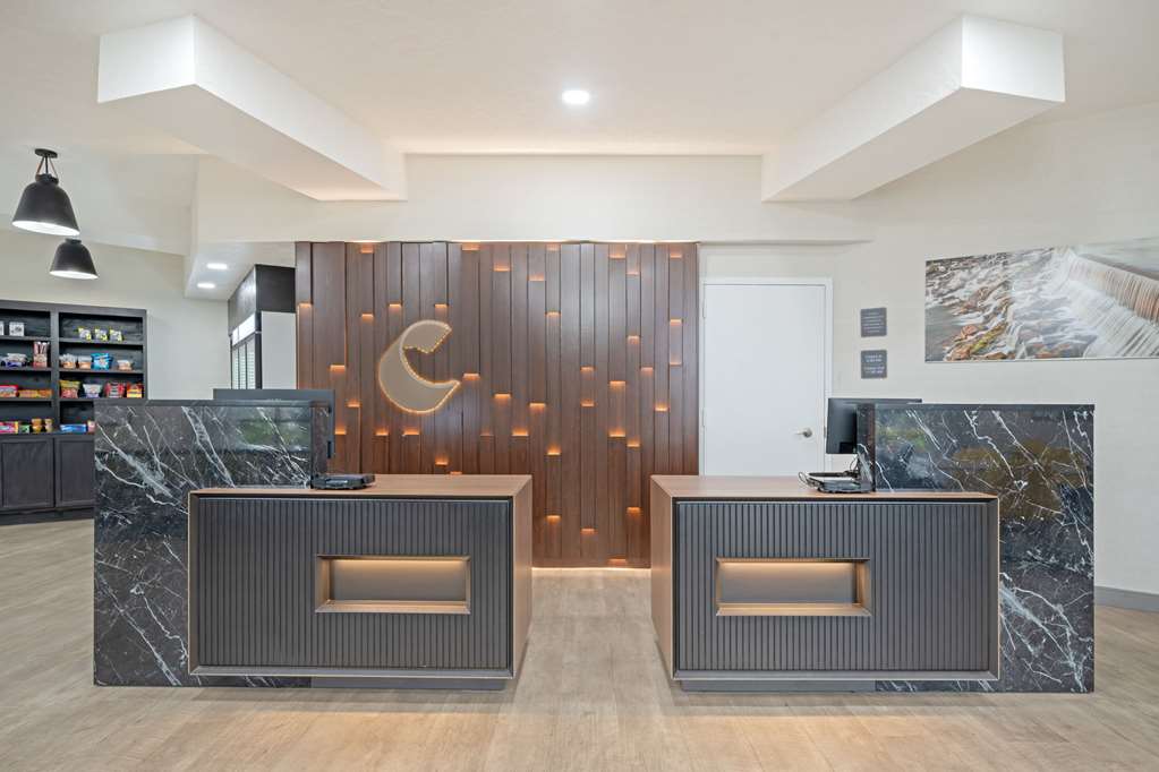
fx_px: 547
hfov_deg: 93.3
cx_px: 580
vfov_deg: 70.4
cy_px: 386
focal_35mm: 17
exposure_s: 1/13
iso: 200
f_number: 10
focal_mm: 17
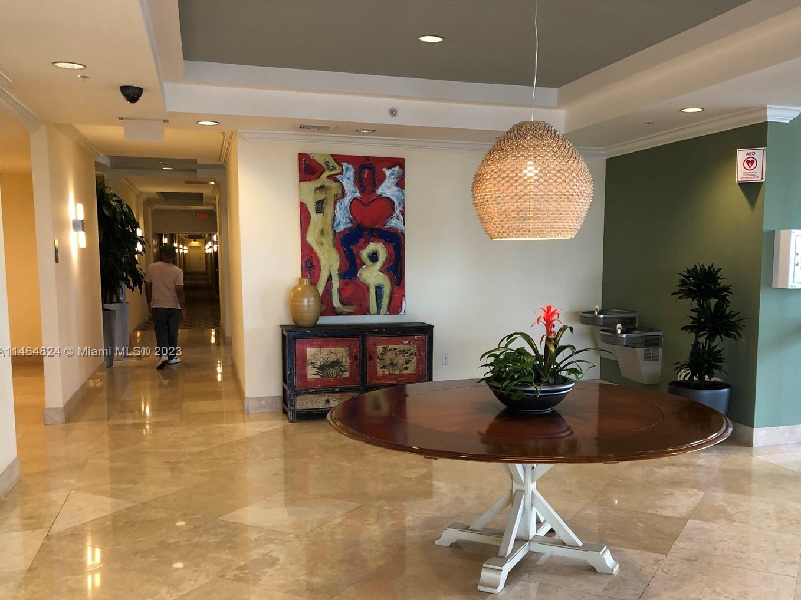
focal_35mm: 33
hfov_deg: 55.1
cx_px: 465
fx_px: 763
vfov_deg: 42.8
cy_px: 352
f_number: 1.8
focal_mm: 3.99
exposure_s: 1/24
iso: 40
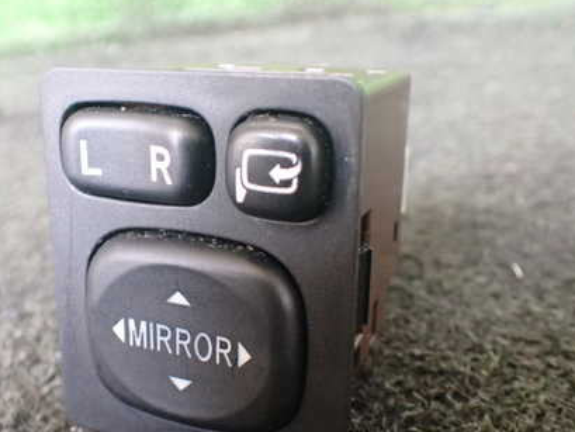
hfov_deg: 42.5
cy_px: 242
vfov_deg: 32.9
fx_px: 731
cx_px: 207
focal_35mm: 44
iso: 800
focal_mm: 5.4
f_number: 2.3
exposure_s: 1/50
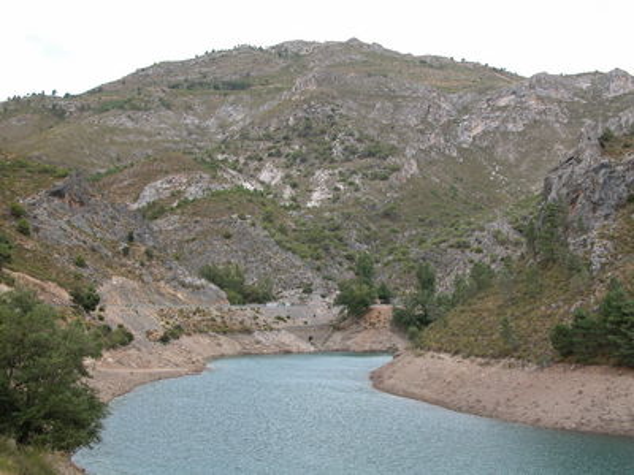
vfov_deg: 29.1
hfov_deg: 38.2
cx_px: 317
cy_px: 238
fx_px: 916
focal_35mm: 50
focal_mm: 12.7
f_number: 5.4
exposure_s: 1/156
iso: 100
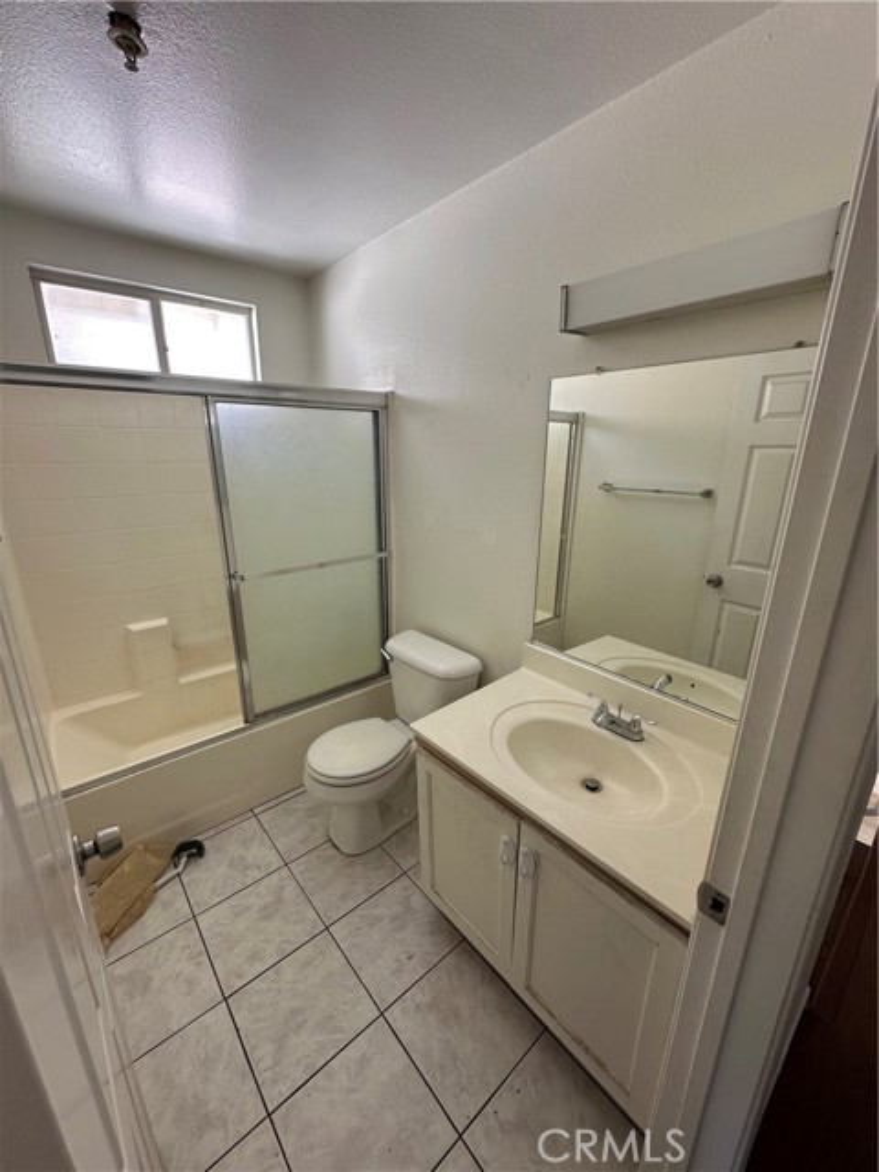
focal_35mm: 14
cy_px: 586
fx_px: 474
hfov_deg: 85.7
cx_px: 440
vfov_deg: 102.1
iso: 80
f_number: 2.2
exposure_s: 1/99
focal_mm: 2.22
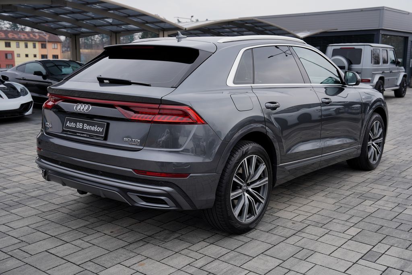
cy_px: 138
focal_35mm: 40
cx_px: 206
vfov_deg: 33.4
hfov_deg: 48.5
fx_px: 458
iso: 100
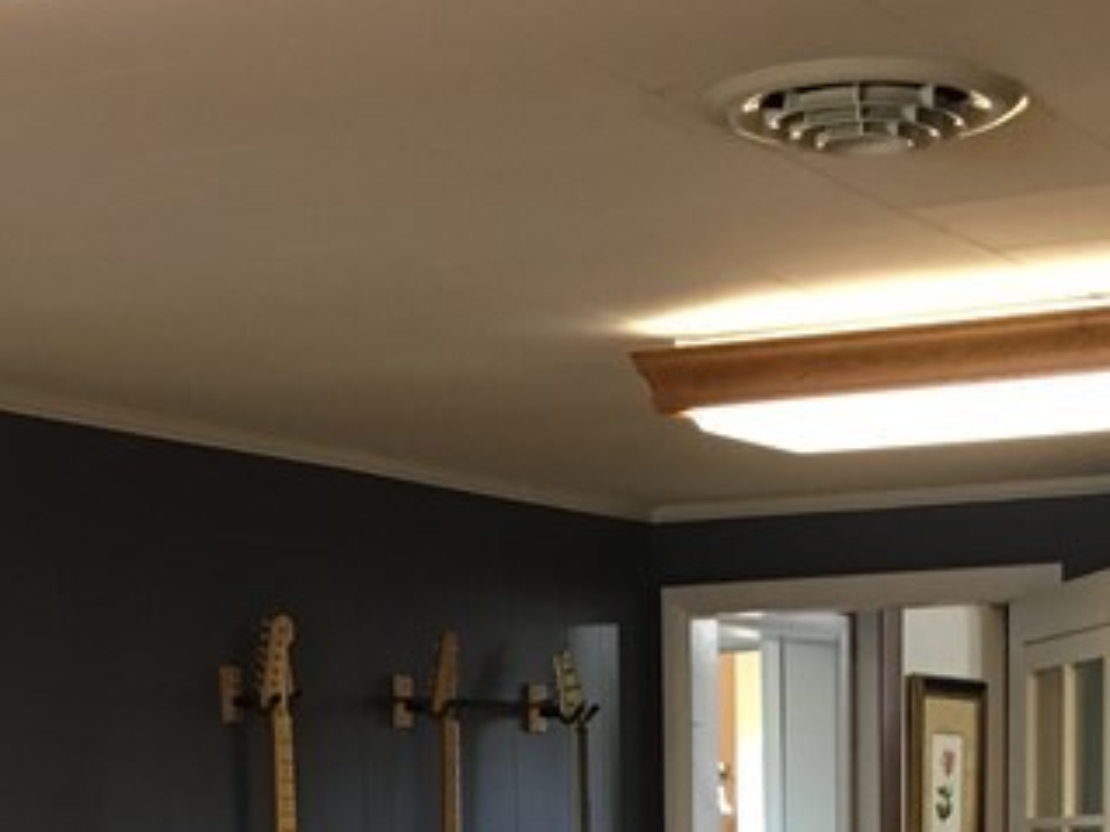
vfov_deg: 14.7
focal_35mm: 93
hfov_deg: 21.1
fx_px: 2981
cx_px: 665
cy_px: 1264
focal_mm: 4.15
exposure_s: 1/30
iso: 125
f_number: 2.2
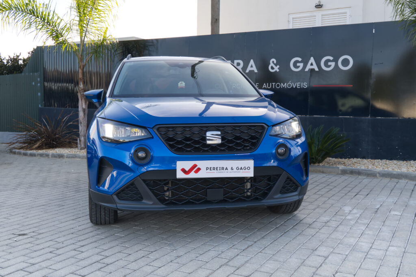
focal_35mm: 37
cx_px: 208
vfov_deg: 36.0
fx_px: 428
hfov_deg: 51.9
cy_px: 138
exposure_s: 1/100
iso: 400
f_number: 9
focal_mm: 24.9
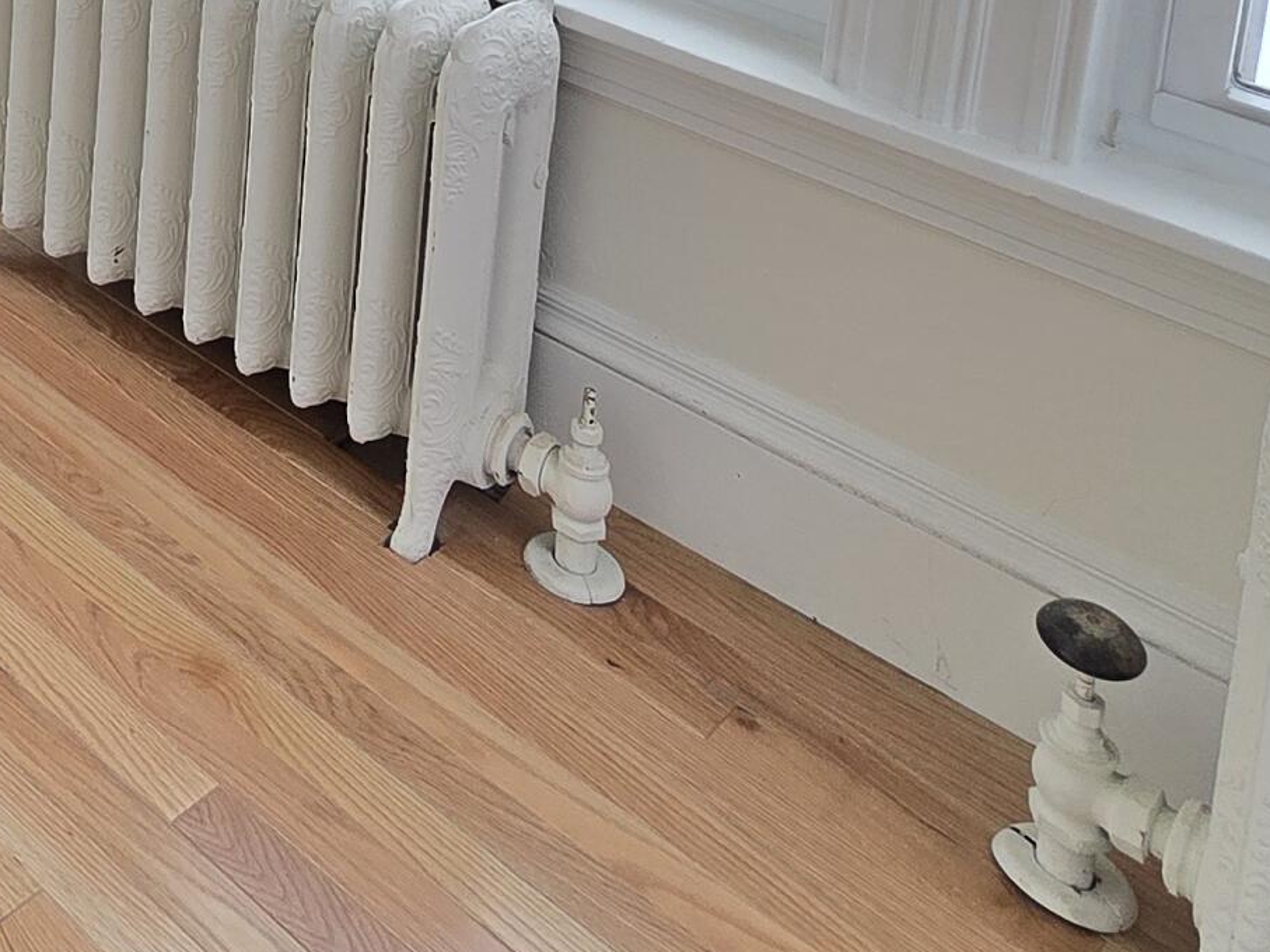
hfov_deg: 35.4
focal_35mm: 43
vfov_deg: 25.2
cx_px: -220
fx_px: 1577
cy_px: -487
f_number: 2.2
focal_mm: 2.2
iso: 80
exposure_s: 1/120
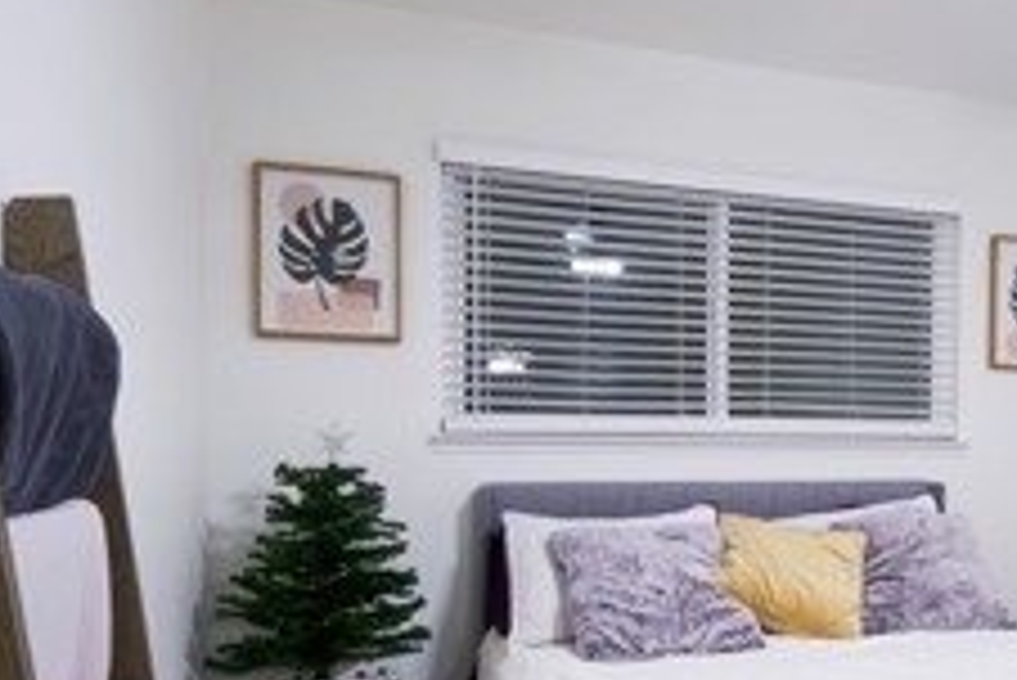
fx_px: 961
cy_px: 471
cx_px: 756
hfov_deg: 53.4
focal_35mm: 34
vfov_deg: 38.4
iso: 800
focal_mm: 8
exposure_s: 1/10
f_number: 16
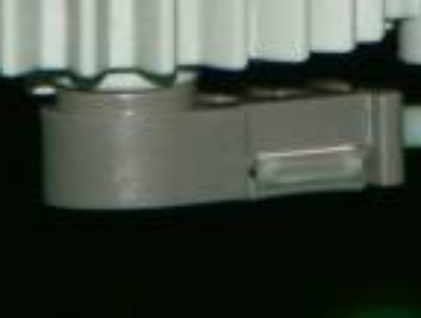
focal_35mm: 1285
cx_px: 621
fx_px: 15668
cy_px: -477
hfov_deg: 1.5
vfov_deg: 1.2
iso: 200
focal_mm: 45.95
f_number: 3.5
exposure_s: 1/160
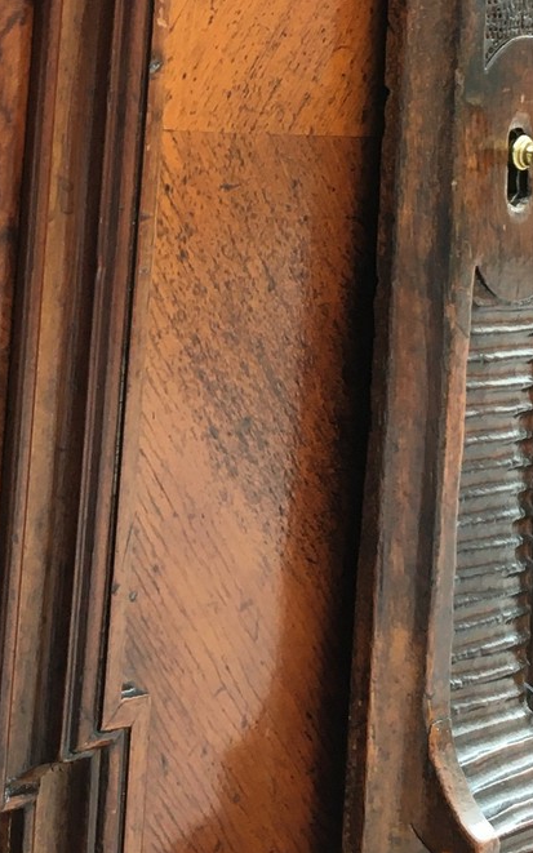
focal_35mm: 93
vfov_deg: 21.8
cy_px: 90
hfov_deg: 14.0
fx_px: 2162
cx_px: 133
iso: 32
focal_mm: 4.15
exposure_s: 1/33
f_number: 2.2
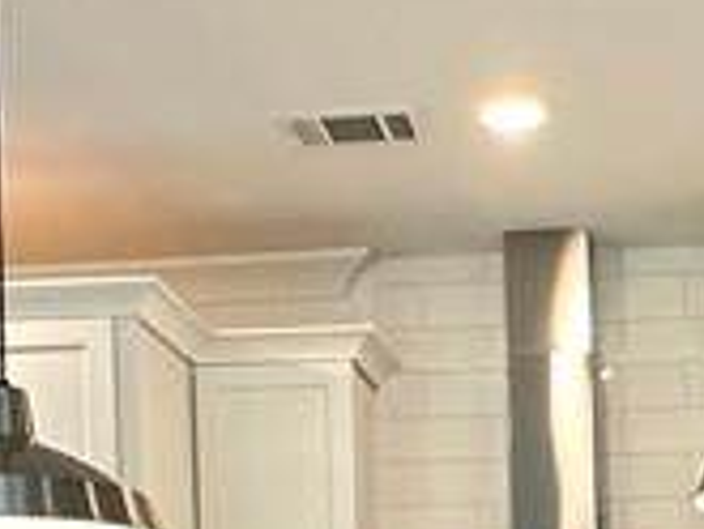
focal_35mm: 87
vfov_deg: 15.3
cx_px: 606
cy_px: 862
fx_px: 1771
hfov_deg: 22.1
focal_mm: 2.22
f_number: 2.2
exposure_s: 1/120
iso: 320
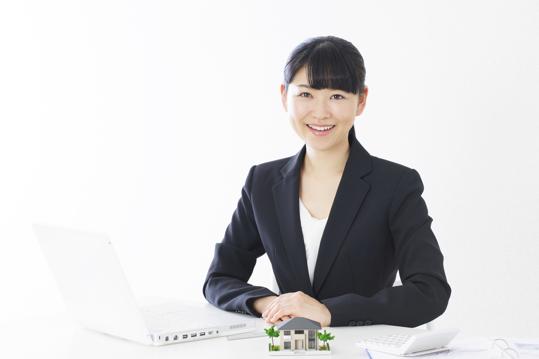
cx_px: 270
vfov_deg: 17.1
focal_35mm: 80
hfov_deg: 25.4
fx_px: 1198
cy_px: 180
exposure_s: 1/100
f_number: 8
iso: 200
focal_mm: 80
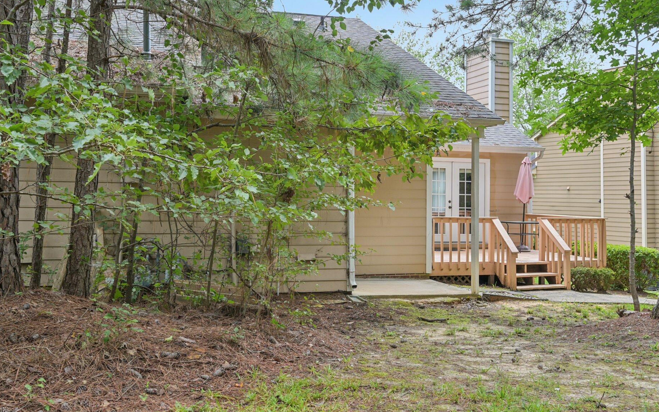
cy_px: 178
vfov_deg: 37.2
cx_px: 306
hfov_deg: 56.7
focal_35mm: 34
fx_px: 611
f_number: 8
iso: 180
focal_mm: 30
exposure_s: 1/30
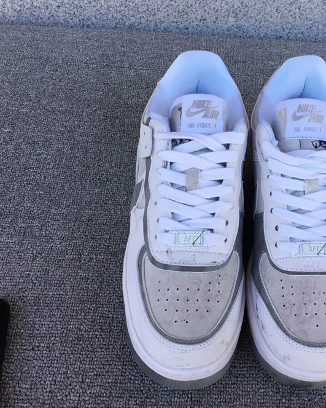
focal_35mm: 41
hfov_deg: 35.9
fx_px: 495
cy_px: 205
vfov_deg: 44.8
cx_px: 231
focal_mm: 3.3
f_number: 2.4
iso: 25
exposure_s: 1/209
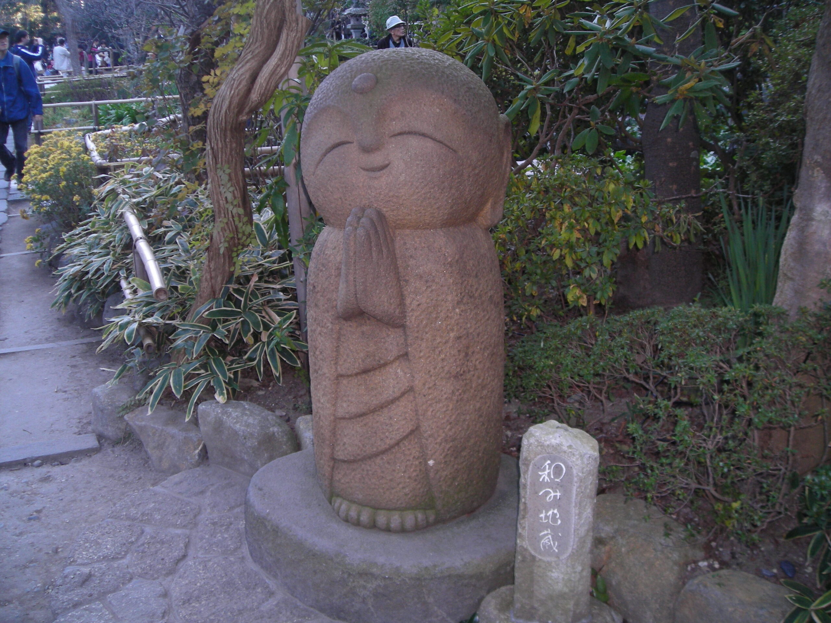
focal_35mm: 38
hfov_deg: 49.0
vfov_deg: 37.7
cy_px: 312
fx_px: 912
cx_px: 416
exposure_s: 1/60
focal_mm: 6.3
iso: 159
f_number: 3.2
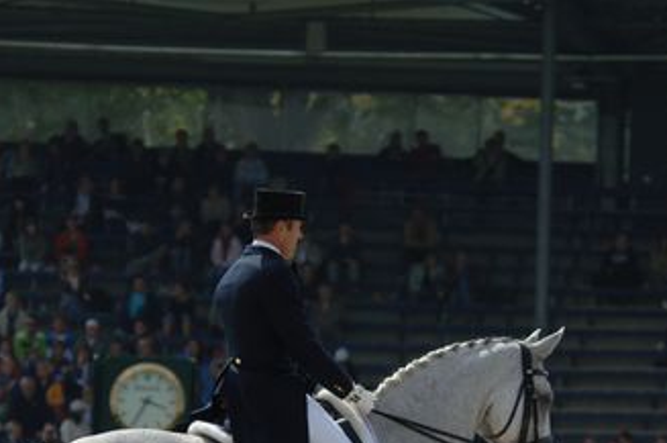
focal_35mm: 484
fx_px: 8954
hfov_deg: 4.3
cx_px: 339
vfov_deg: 2.8
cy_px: 432
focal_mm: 165
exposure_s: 1/1500
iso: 200
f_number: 5
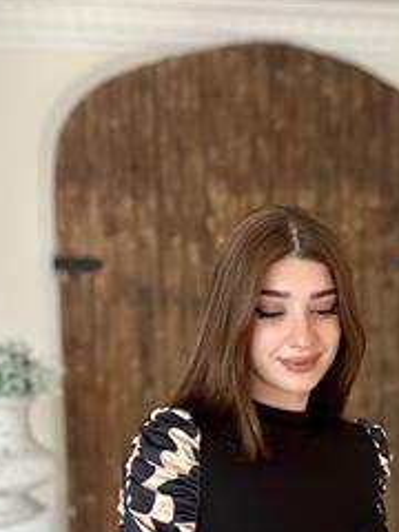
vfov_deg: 36.7
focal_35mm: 50
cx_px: 297
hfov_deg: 28.7
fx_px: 768
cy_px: 434
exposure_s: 1/100
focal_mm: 2.69
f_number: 1.9
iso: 50
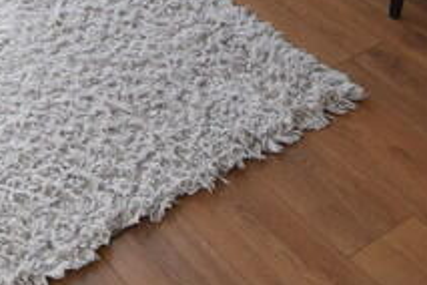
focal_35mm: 72
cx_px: 82
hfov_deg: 27.5
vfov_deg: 17.8
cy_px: -81
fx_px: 854
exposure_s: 1/200
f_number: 7.1
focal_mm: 10
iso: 400
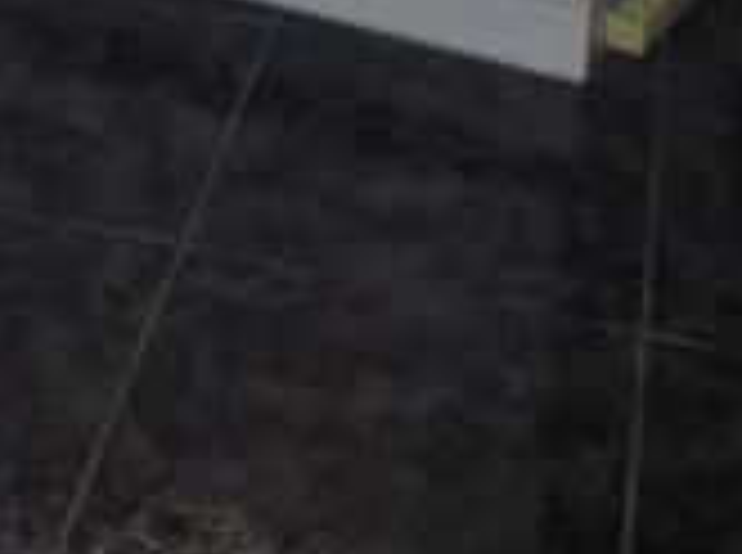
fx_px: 2289
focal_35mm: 107
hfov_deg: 18.0
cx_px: 34
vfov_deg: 12.0
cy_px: -622
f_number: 3.3
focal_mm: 4.3
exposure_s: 1/60
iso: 320
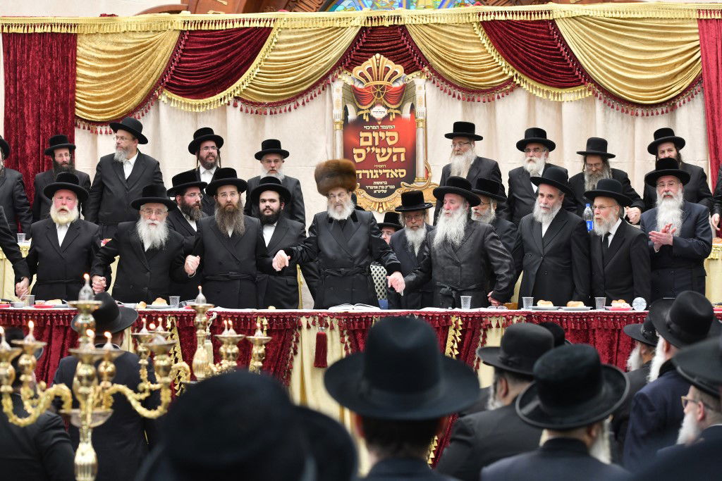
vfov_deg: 19.5
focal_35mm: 70
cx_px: 361
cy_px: 240
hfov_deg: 28.8
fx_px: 1404
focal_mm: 70
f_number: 5.6
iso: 1250
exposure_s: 1/125
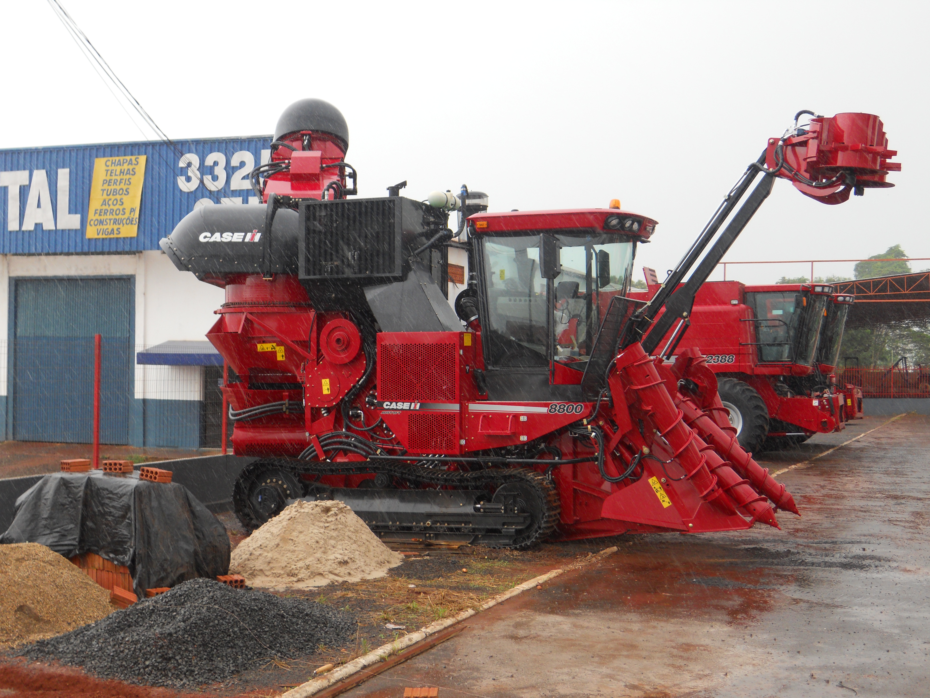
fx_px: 1236
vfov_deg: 31.5
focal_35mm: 46
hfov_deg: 41.2
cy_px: 349
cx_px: 465
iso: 80
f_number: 3.4
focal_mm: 8.3
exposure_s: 1/320
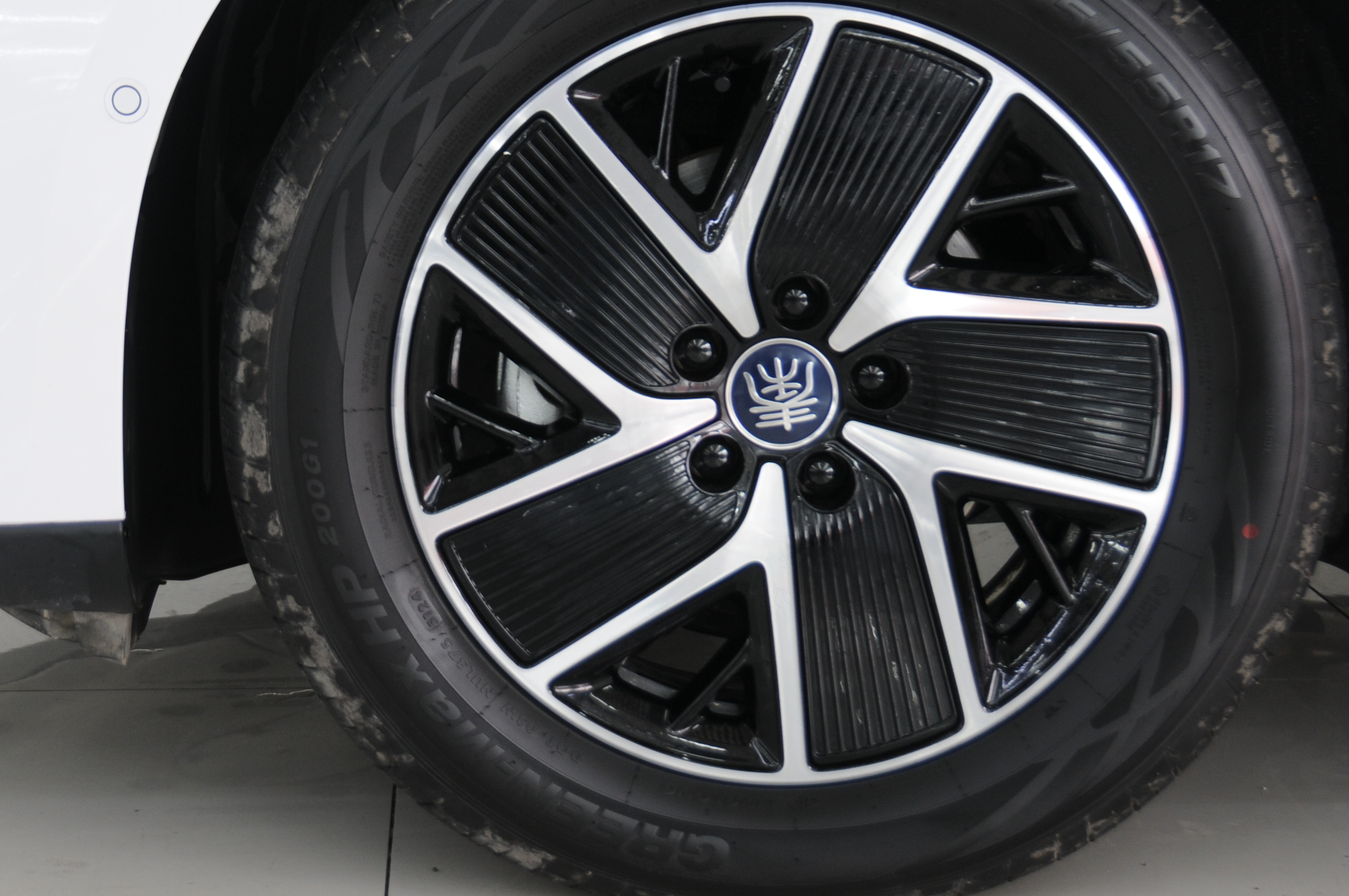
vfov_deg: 15.6
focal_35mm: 87
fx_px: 3256
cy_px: 297
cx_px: 459
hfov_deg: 23.3
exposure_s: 1/15
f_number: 4.8
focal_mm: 34
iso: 200
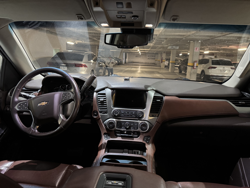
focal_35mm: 24
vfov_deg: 56.8
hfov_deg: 71.6
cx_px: 125
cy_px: 94
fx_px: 173
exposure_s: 1/30
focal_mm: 6.76
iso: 1000
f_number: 1.78
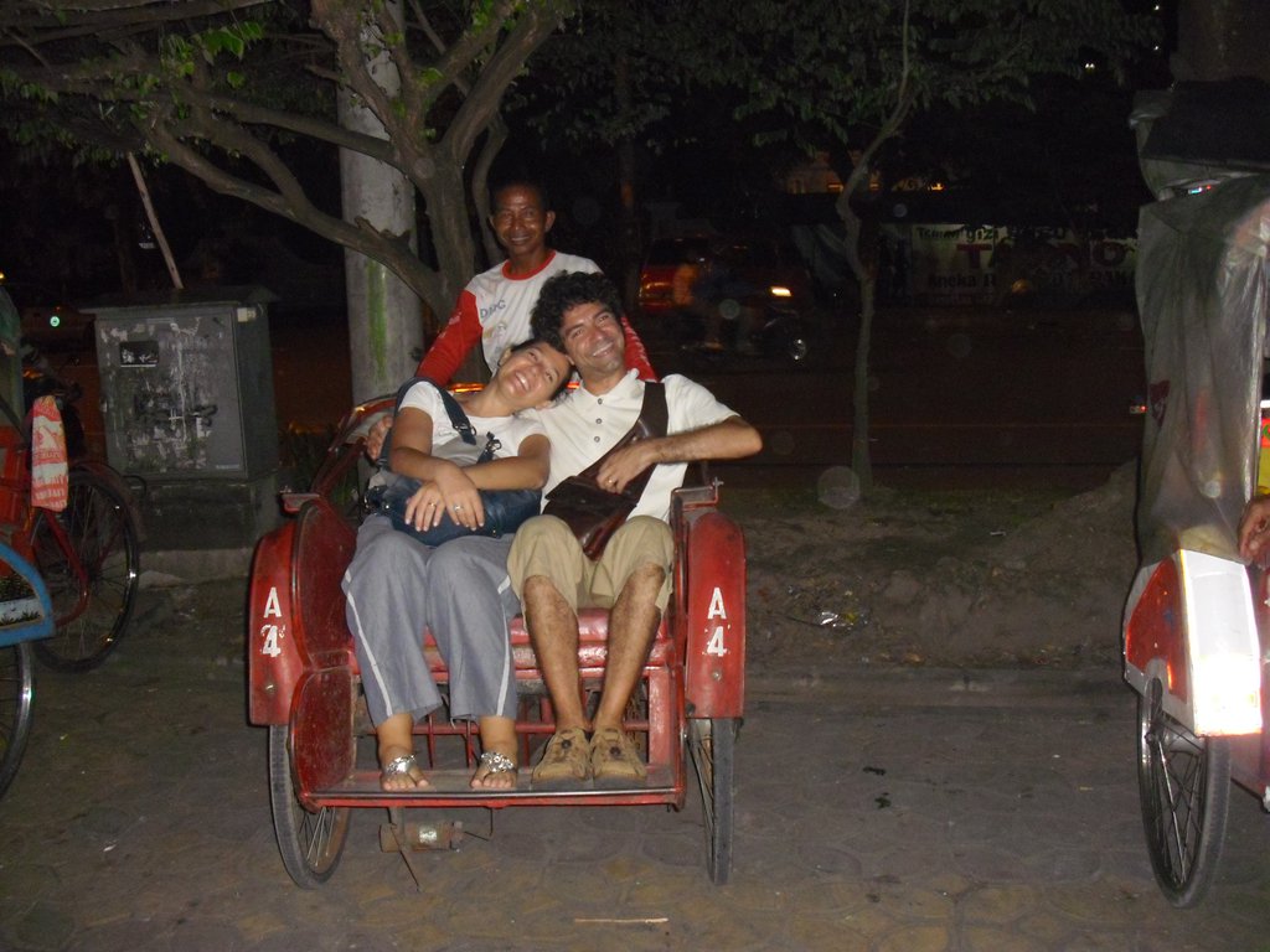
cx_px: 635
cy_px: 476
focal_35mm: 38
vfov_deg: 37.7
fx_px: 1394
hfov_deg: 49.0
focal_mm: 6.2
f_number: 2.8
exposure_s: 1/60
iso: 400
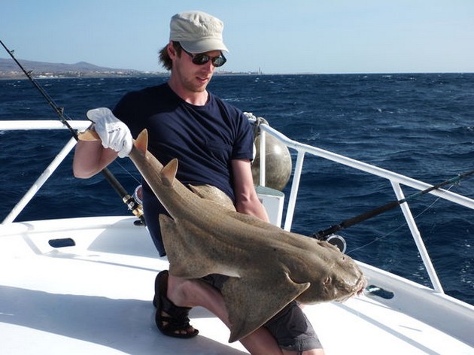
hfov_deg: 40.4
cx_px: 237
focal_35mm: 47
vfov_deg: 30.9
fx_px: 643
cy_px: 178
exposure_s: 1/500
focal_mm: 8.4
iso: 100
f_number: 4.5
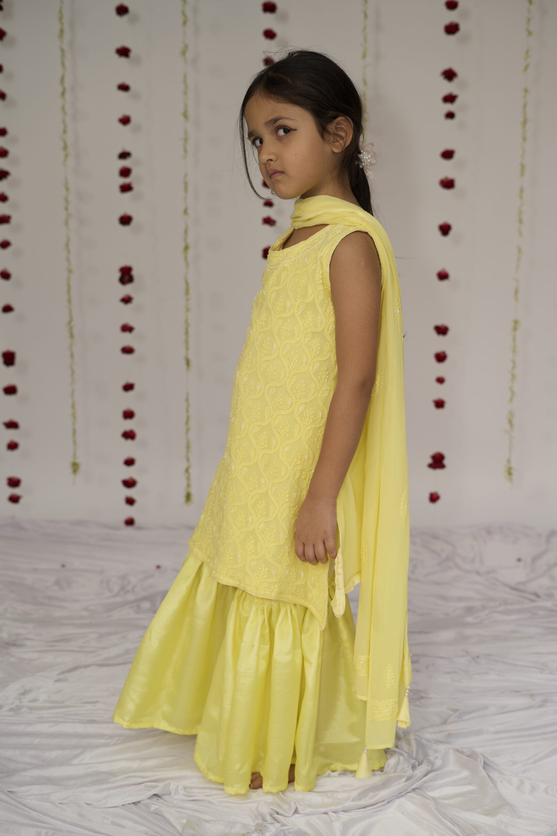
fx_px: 1160
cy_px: 418
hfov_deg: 27.0
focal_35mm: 50
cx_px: 278
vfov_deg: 39.6
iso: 50
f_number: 3.2
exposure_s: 1/250
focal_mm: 50
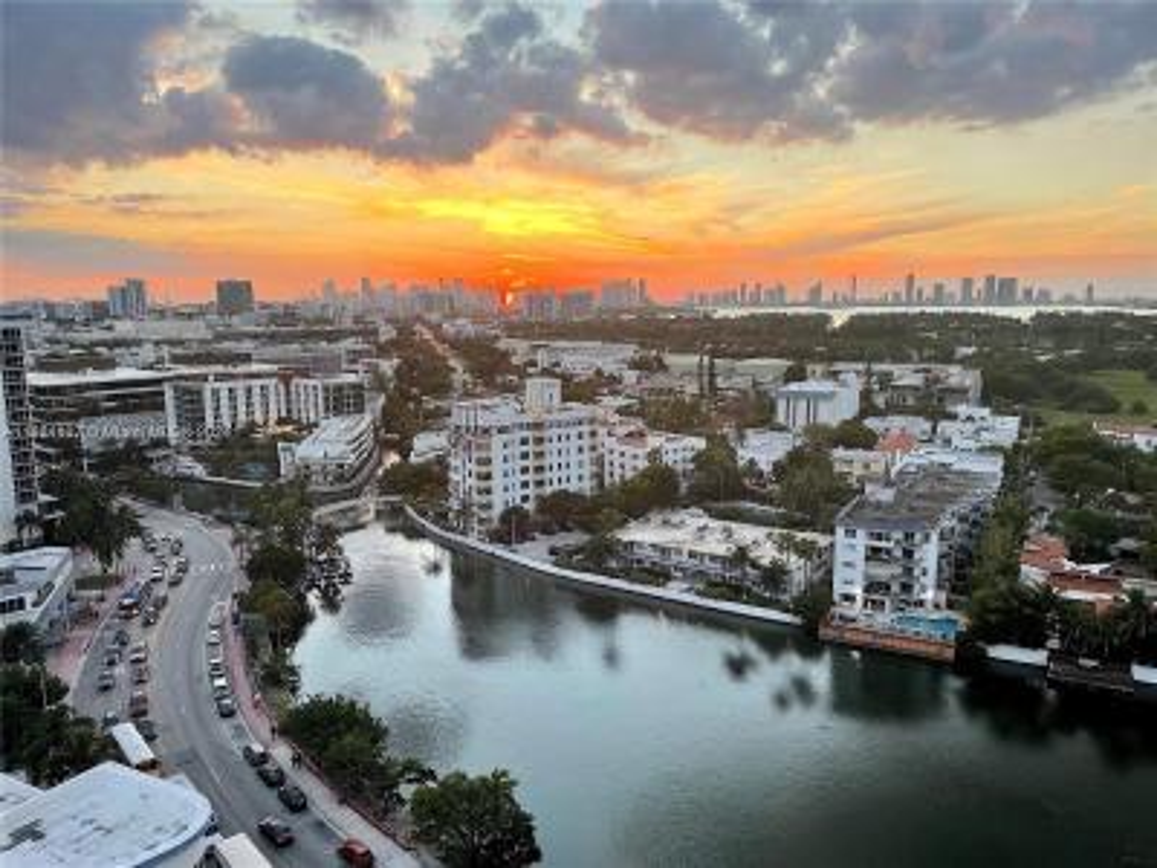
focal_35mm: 26
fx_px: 869
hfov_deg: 67.3
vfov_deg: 53.1
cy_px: 434
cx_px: 578
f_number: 1.6
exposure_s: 1/152
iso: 32
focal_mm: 4.2
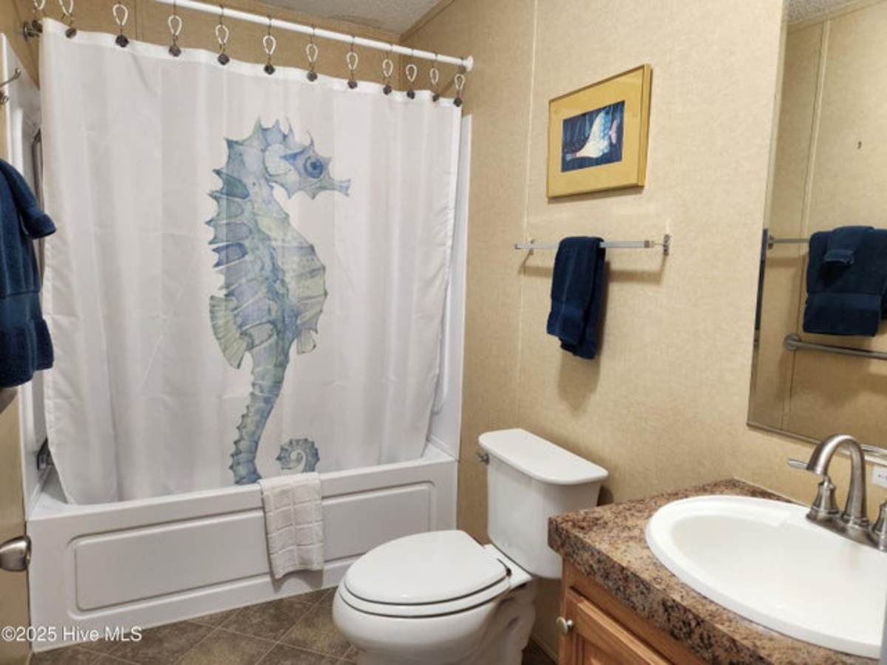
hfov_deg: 73.9
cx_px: 444
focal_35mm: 23
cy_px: 332
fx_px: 589
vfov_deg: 58.9
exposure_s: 1/120
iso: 160
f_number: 1.8
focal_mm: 5.4
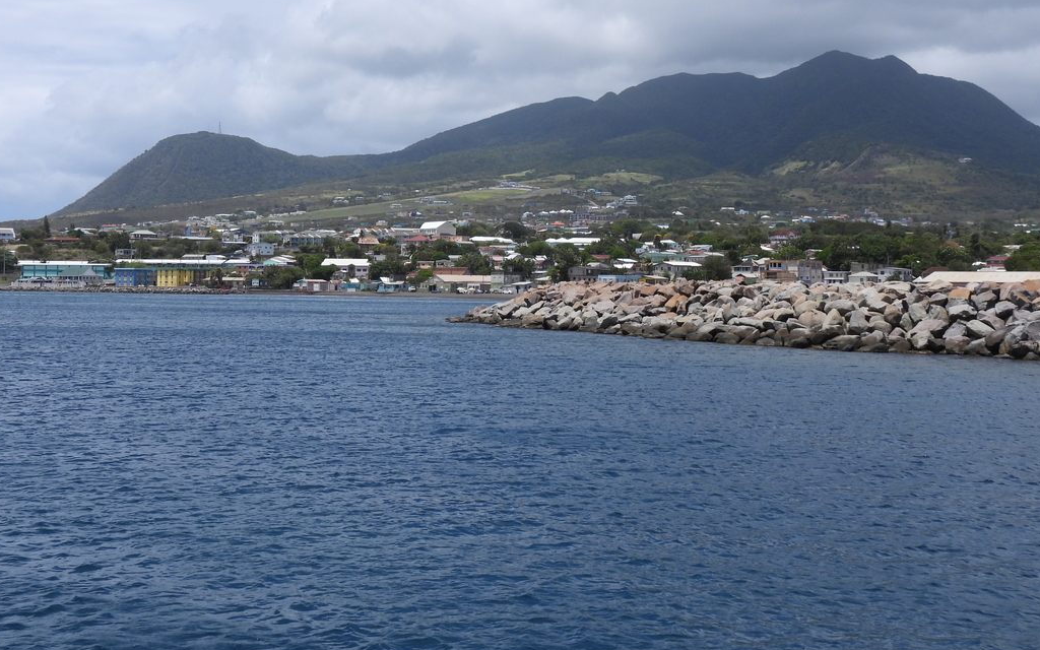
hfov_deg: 38.1
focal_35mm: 53
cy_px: 222
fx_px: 1502
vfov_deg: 24.3
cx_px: 460
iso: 100
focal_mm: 7.1
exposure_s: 1/2000
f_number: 3.5
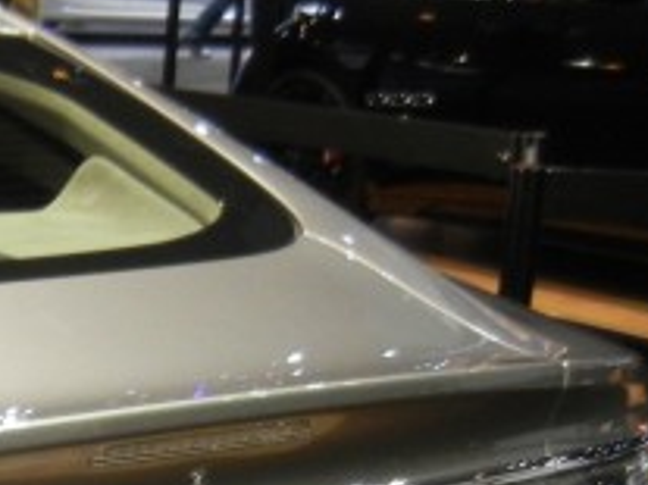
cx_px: -407
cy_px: 532
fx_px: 2170
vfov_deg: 12.5
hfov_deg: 15.3
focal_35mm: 116
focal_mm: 5.4
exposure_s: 1/44.8
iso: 400
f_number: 3.5
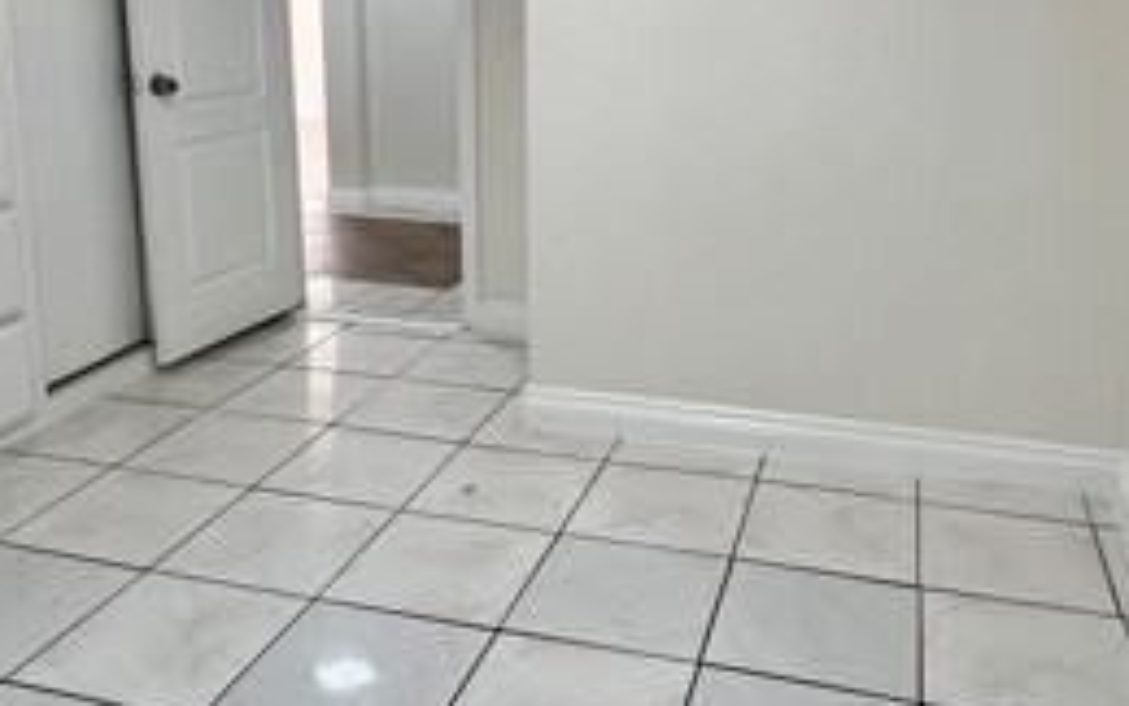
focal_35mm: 34
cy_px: 200
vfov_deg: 36.6
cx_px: 610
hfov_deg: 56.6
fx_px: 1046
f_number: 1.8
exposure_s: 1/120
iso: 50
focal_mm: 1.57
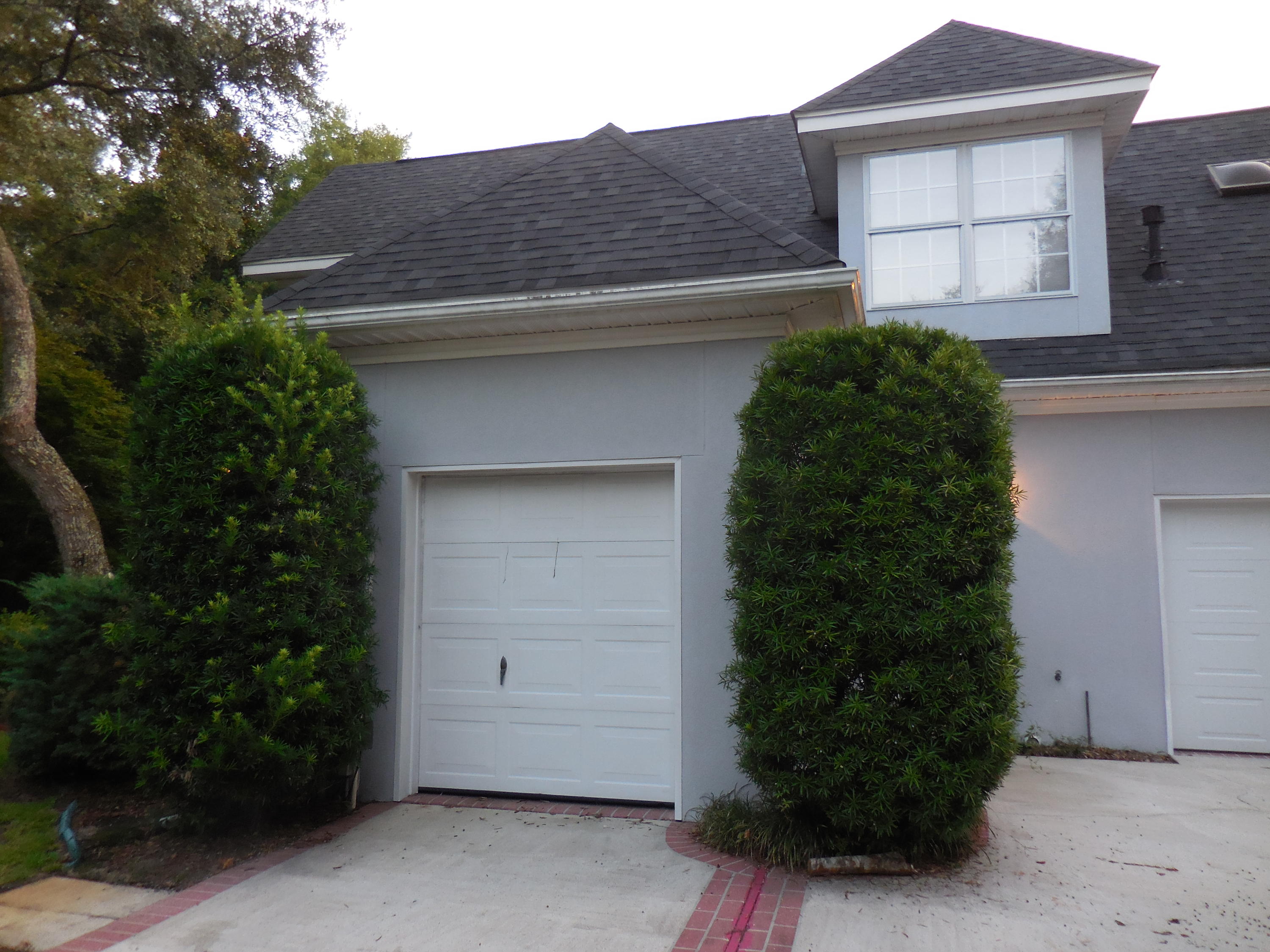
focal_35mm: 25
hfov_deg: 69.4
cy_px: 476
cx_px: 635
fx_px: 917
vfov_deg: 54.9
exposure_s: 1/30
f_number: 3.3
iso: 160
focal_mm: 4.5
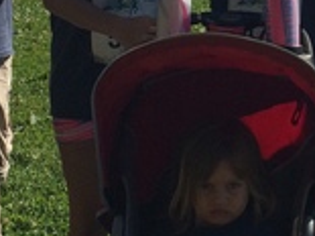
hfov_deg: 14.3
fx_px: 1228
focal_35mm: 135
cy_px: 51
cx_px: 341
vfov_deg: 10.9
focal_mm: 4.15
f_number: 2.2
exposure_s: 1/3165
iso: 32
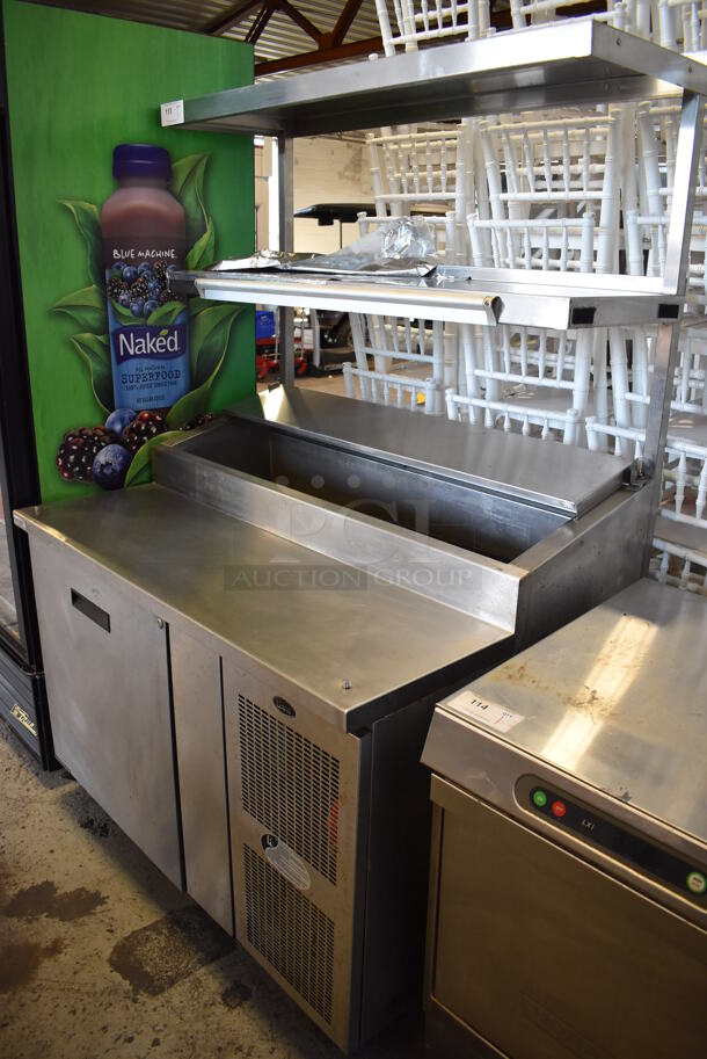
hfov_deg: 48.0
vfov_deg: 67.3
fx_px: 794
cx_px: 354
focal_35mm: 27
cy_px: 530
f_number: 3.5
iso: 800
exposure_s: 1/160
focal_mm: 18
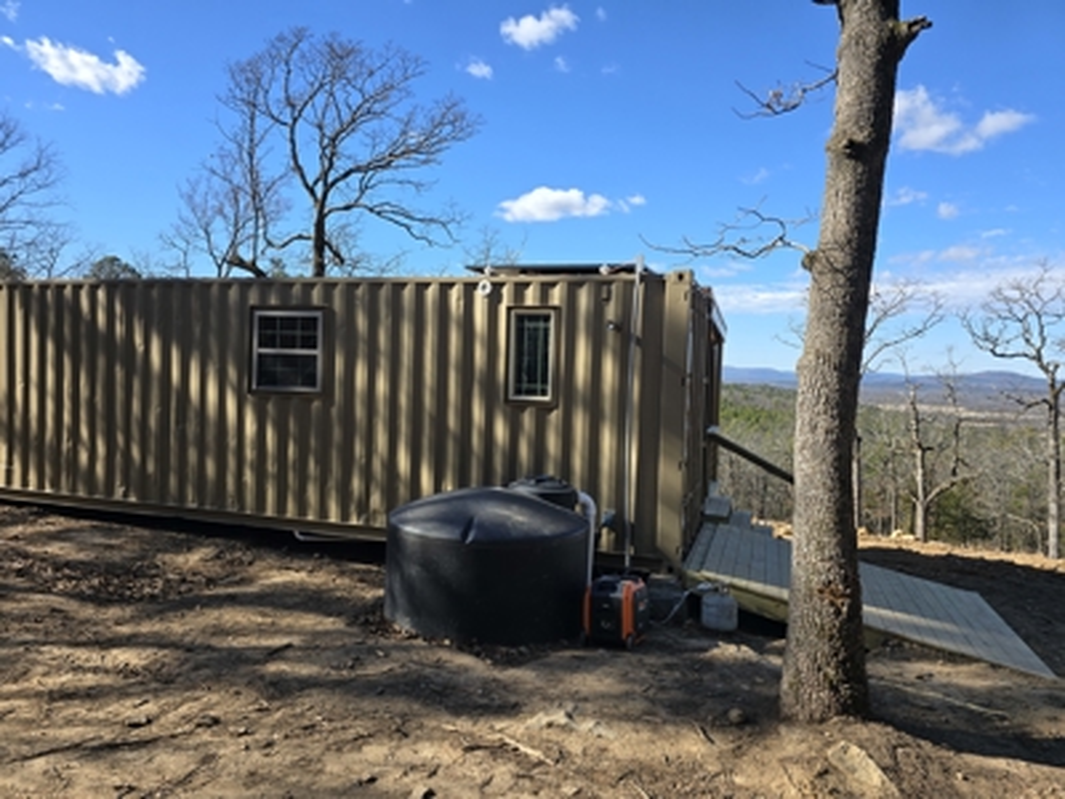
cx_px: 532
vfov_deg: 58.9
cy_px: 400
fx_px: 708
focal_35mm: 23
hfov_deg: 73.9
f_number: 1.7
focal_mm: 6.3
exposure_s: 1/468
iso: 12
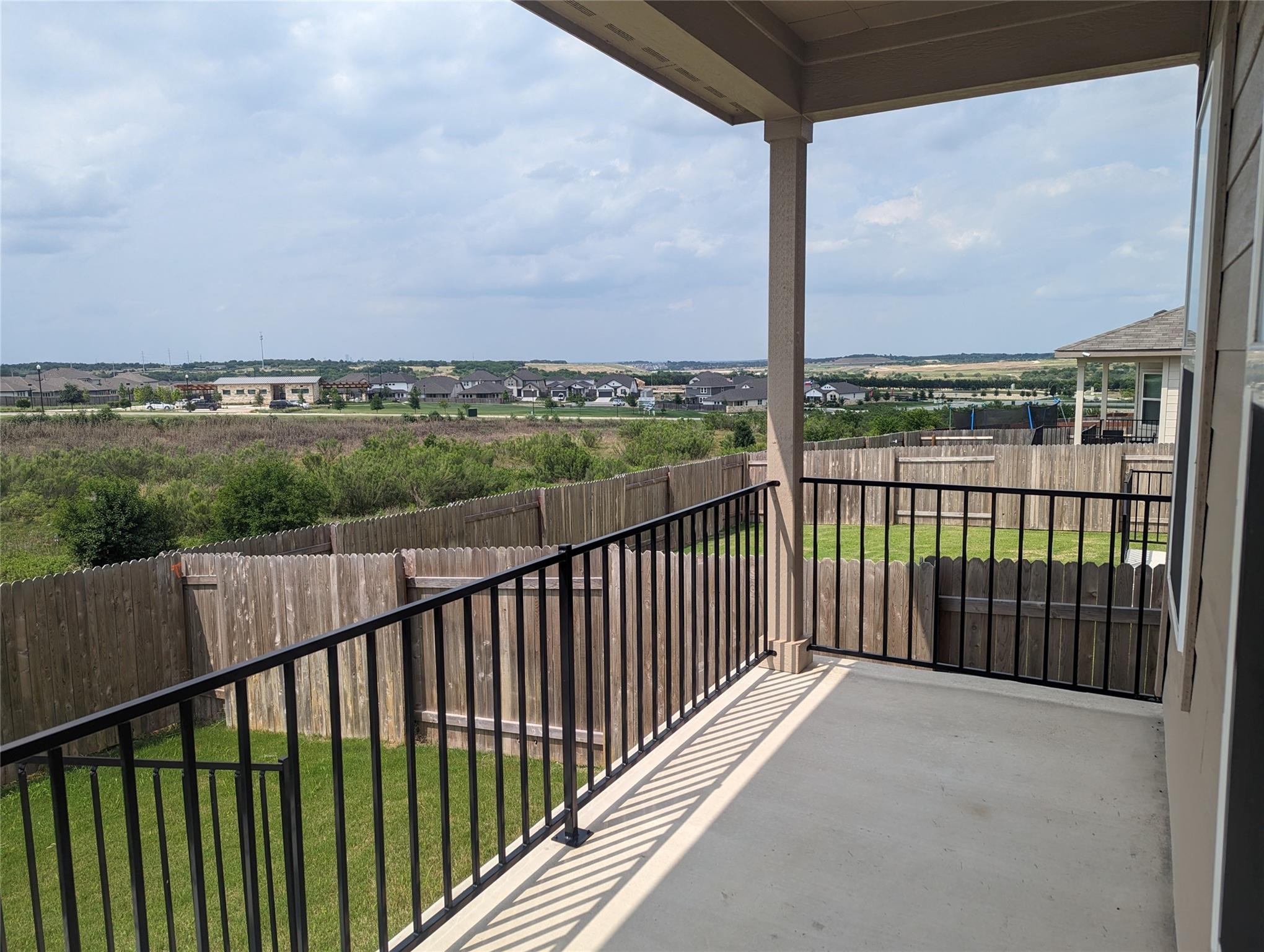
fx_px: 878
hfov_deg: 71.5
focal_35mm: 24
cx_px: 632
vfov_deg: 56.9
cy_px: 476
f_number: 1.85
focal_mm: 6.81
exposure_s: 1/1984
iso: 49
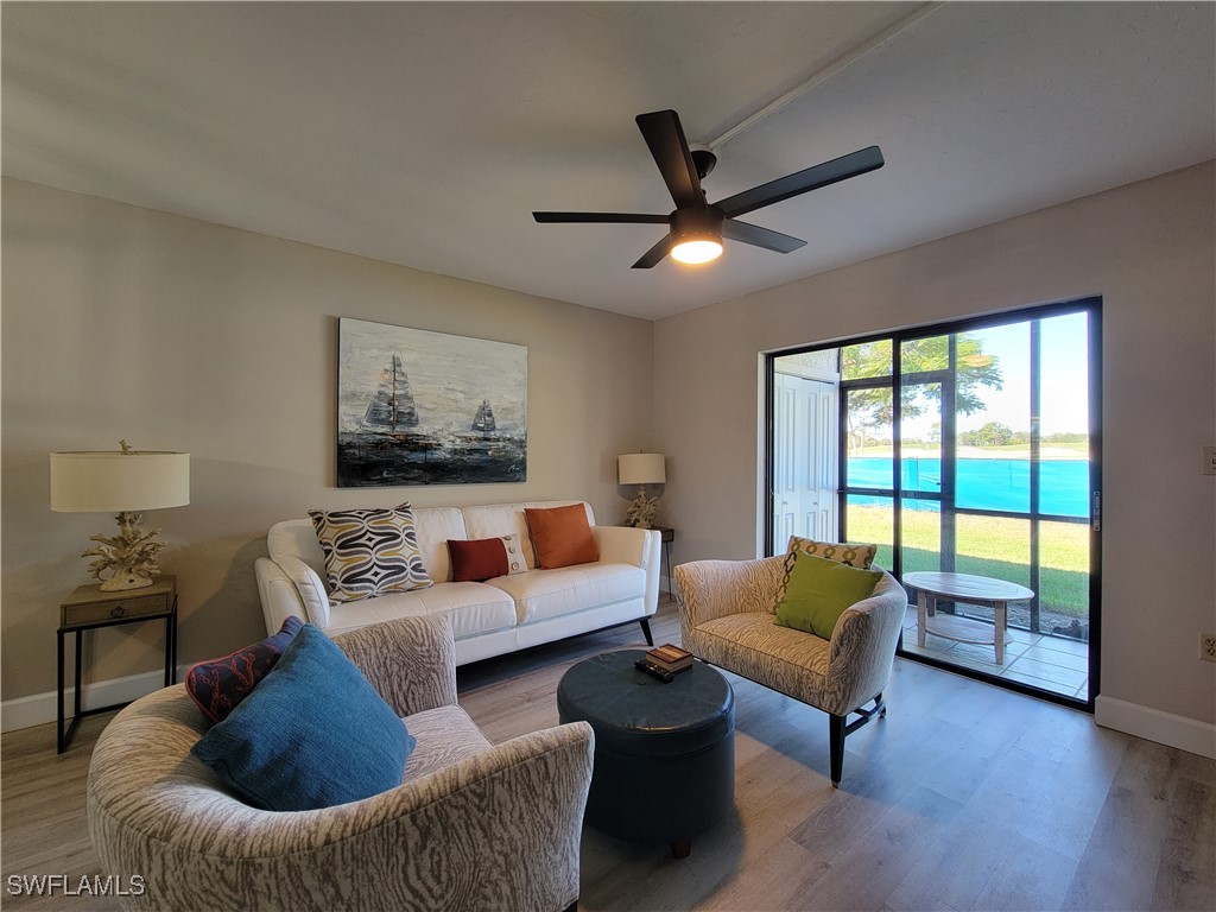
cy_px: 456
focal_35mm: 13
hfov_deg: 106.2
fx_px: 457
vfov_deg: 89.9
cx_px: 608
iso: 100
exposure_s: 1/60
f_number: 2.2
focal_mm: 2.2
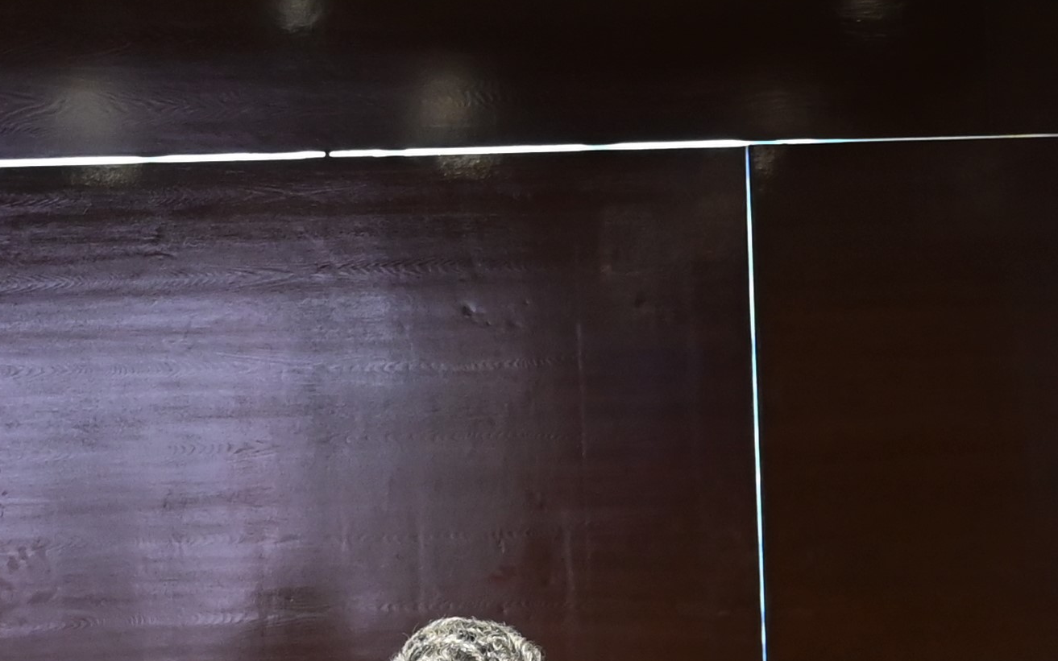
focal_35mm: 197
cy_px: 914
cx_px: 819
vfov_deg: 6.6
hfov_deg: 10.6
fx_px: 5681
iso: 1600
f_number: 4
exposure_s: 1/40
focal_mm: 42
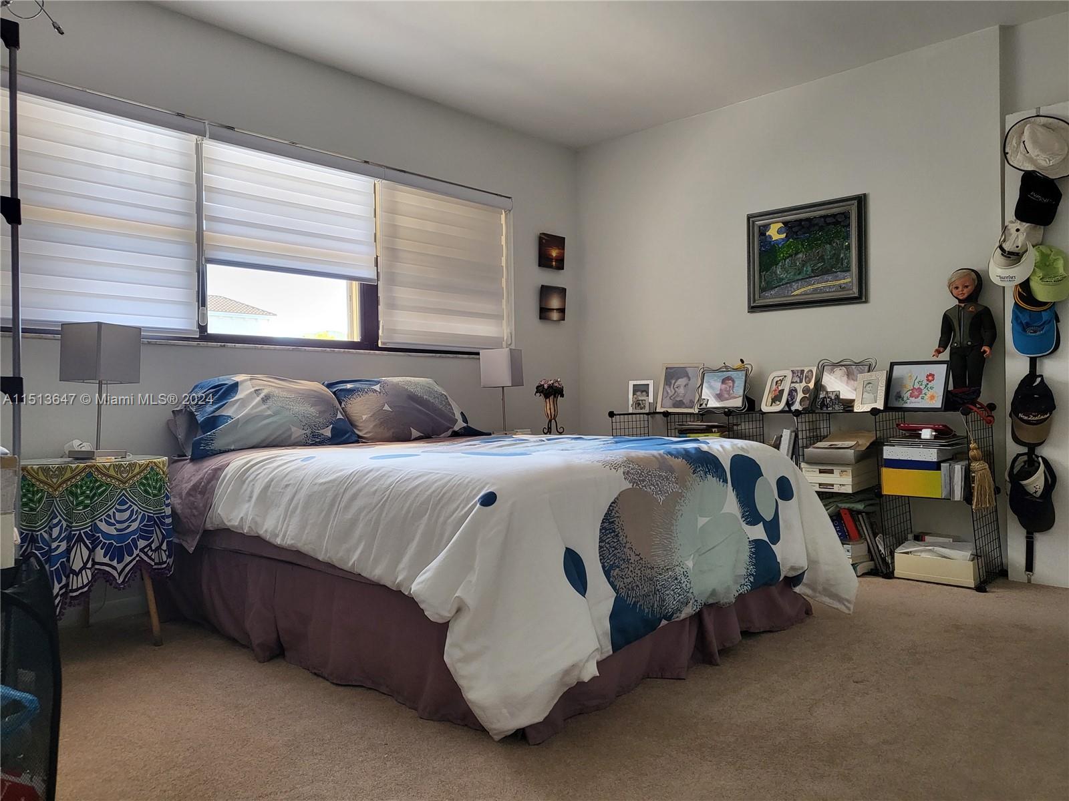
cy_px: 400
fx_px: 803
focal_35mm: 26
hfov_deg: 67.3
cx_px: 534
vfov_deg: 53.1
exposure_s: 1/119
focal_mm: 4.25
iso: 200
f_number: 1.8
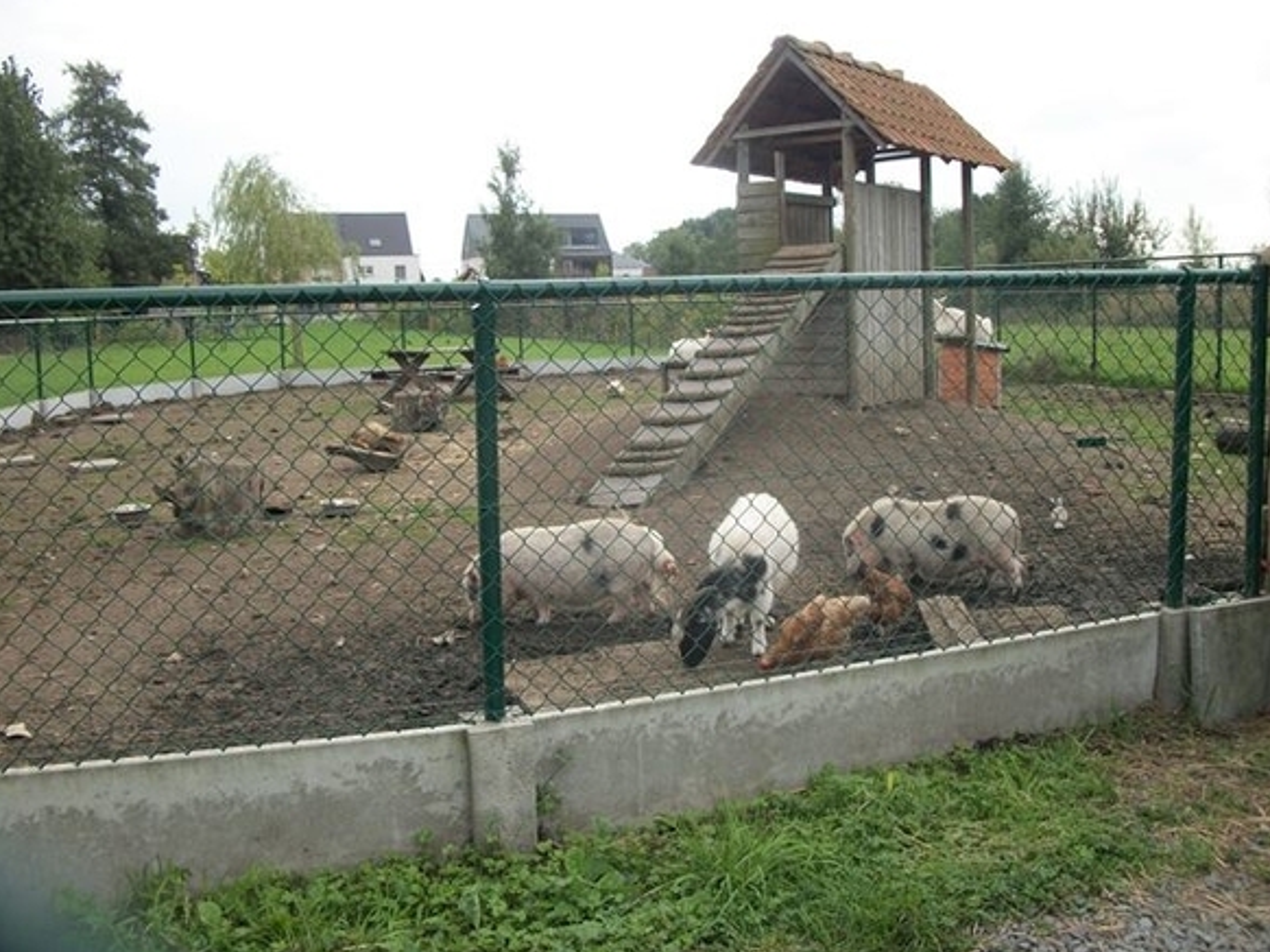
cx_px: 618
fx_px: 1210
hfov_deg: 55.4
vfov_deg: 42.9
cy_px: 465
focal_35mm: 33
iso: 80
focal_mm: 5.7
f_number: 8.8
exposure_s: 1/80
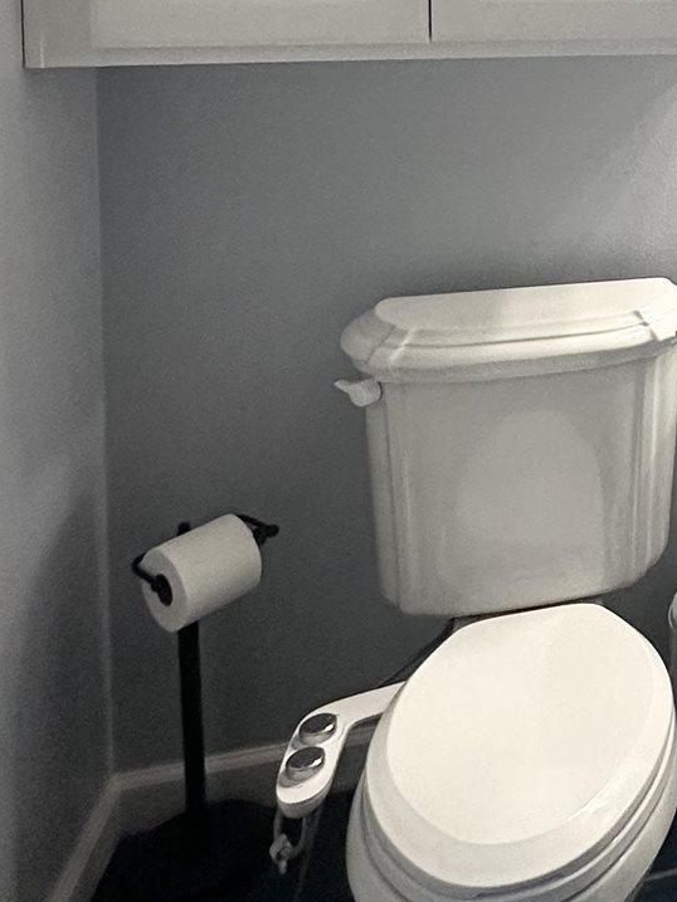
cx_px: 1005
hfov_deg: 25.0
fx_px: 1173
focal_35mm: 45
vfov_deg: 37.8
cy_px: 13
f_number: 2.2
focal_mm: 2.22
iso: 160
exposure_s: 1/120
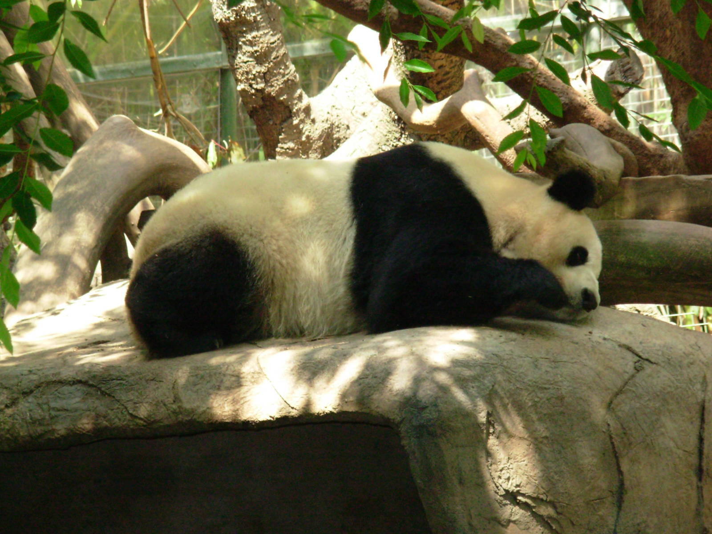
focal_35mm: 190
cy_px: 267
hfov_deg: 10.4
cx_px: 356
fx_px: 3908
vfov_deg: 7.8
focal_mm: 31.4
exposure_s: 1/203
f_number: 5
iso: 200
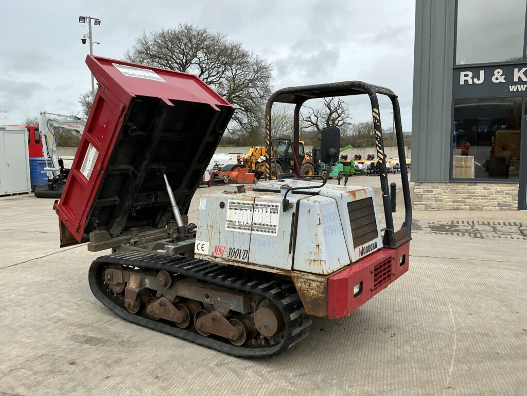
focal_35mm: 28
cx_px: 264
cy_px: 198
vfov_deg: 49.7
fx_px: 426
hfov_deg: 63.4
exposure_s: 1/898
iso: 25
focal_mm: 3
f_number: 1.8
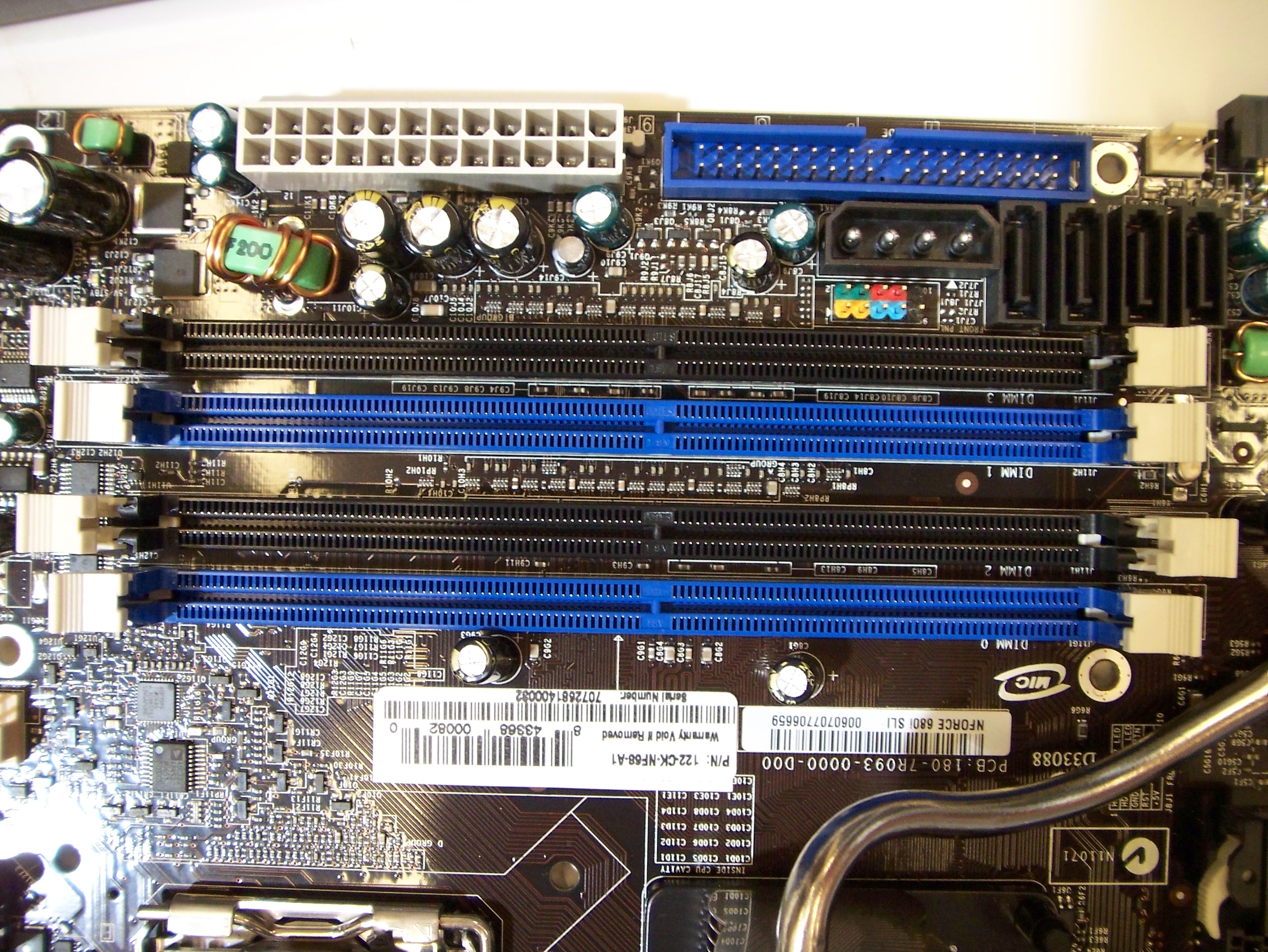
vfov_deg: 37.8
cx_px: 634
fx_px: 1393
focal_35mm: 38
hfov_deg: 48.9
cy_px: 476
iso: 200
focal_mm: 6.3
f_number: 3.9
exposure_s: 1/25
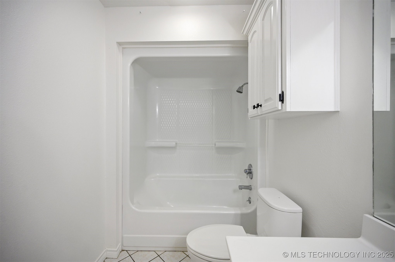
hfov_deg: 104.3
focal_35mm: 14
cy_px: 131
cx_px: 198
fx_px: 153
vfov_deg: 81.1
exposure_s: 1/200
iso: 640
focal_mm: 14
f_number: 4
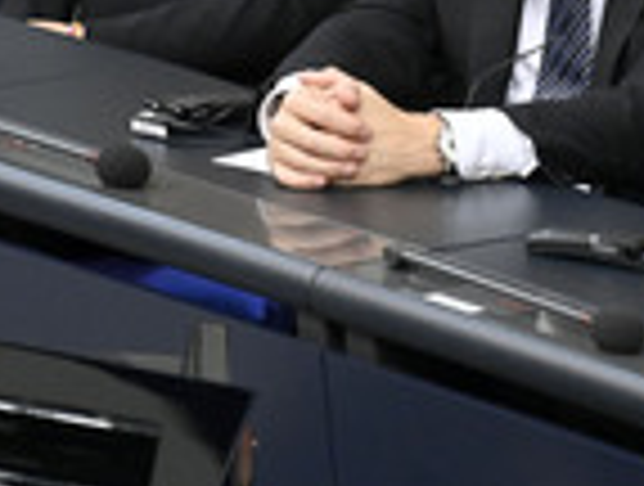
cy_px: -140
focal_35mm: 1027
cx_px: 430
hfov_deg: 1.9
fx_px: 19155
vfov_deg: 1.5
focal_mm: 340
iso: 10000
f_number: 5.6
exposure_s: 1/400
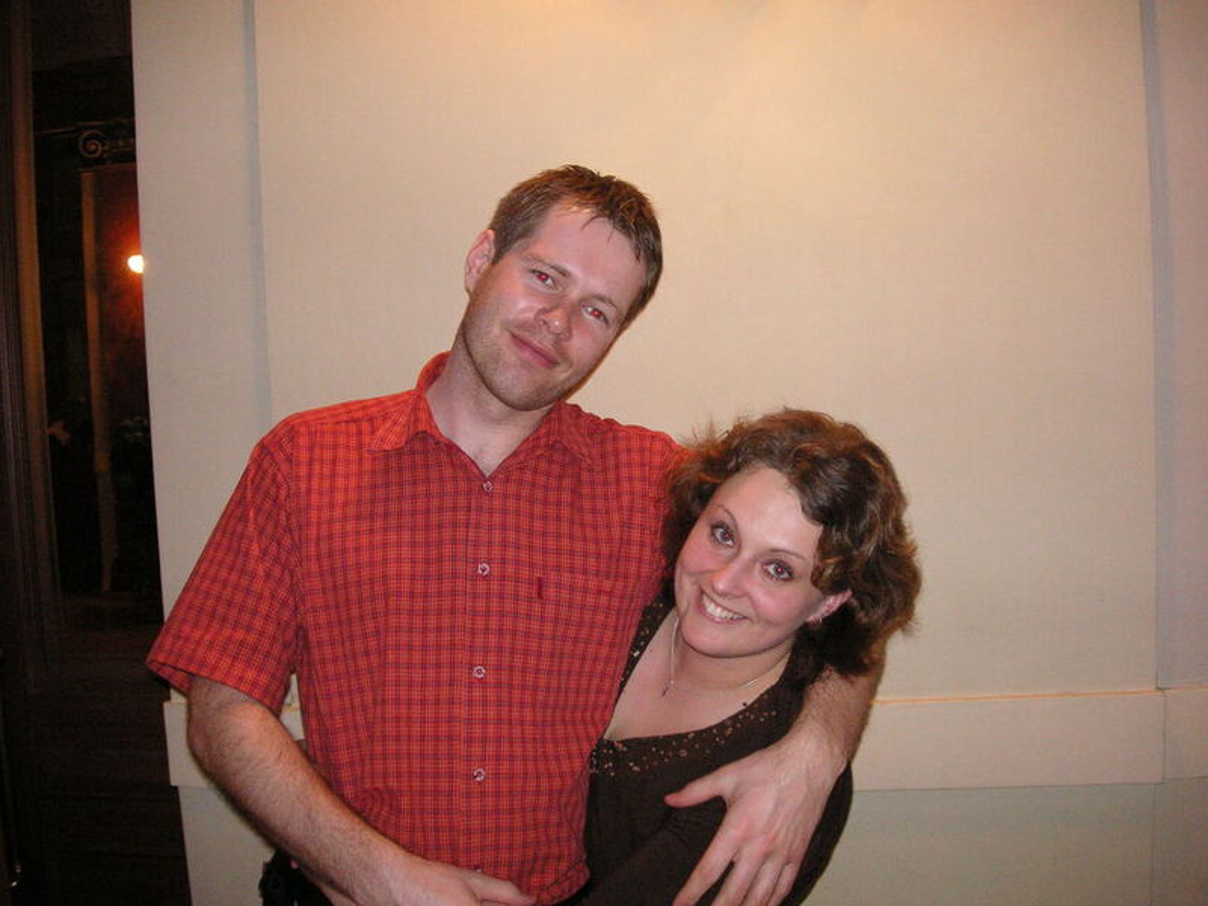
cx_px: 604
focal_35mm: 37
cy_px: 453
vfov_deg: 38.7
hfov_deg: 50.1
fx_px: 1291
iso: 160
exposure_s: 1/45
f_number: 2.8
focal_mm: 6.1
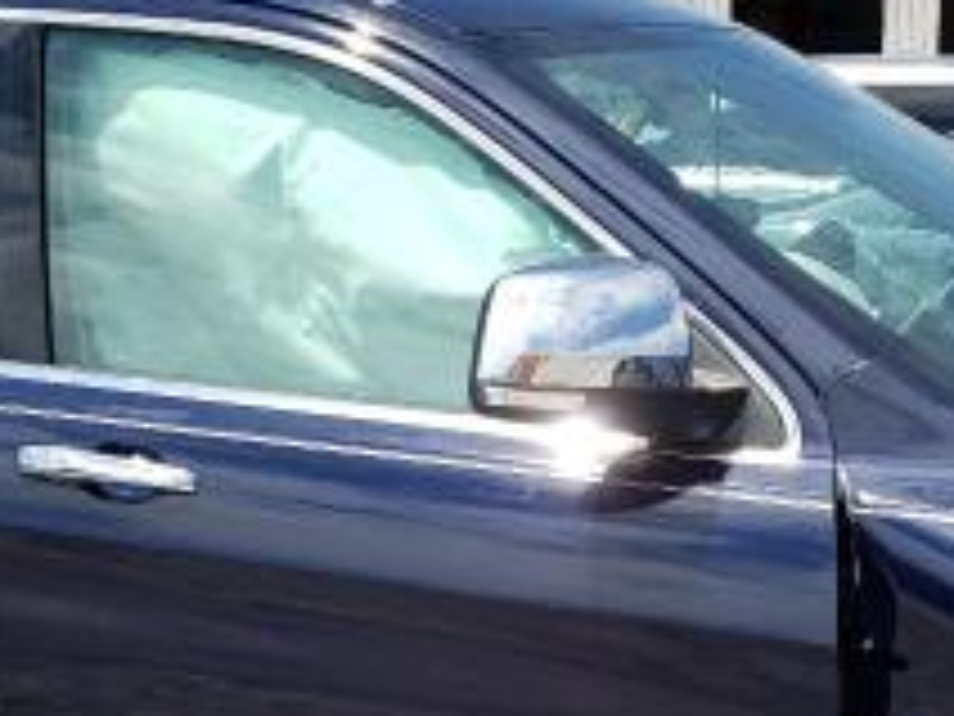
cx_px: 477
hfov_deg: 20.0
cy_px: 982
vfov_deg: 14.3
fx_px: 2701
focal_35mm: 98
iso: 50
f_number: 1.5
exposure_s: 1/3333
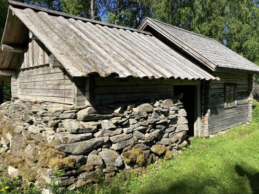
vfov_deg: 49.7
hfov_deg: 63.4
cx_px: 130
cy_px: 97
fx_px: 209
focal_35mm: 28
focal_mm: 3.99
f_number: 1.8
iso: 32
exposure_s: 1/1517
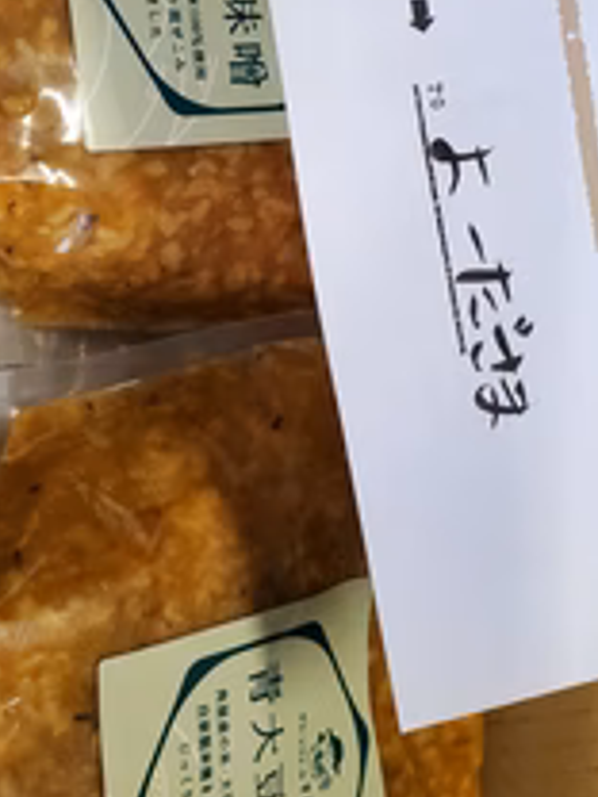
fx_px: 1152
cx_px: 184
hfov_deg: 28.8
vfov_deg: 37.9
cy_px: 284
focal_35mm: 50
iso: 200
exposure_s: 1/120
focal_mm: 4.3
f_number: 2.4
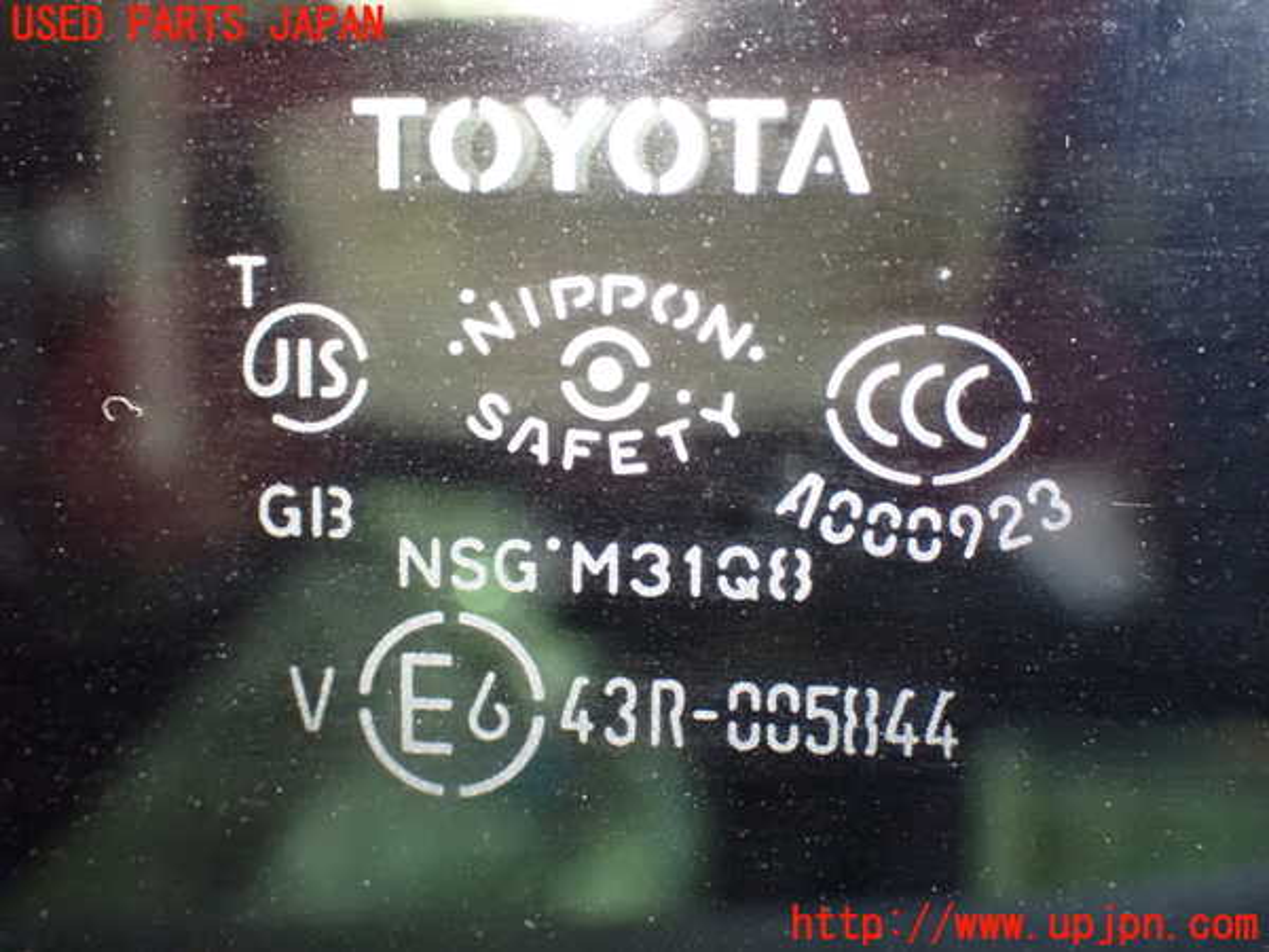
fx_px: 1833
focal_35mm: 50
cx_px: 634
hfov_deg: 38.2
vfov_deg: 29.1
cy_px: 476
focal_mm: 9.01
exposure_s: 1/40
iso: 1600
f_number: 3.2
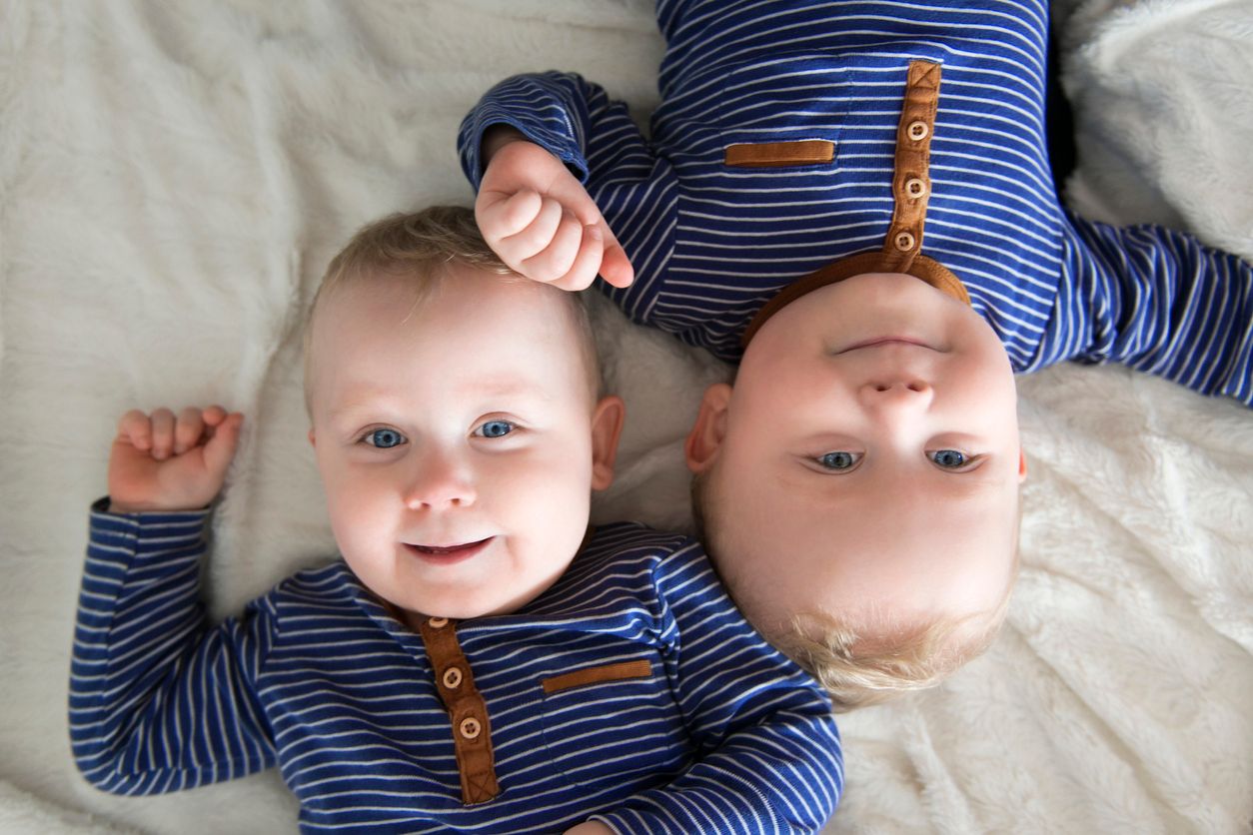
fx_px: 1114
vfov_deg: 41.1
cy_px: 418
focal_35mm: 32
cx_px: 626
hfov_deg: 58.7
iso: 500
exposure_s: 1/125
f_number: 2.8
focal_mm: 32
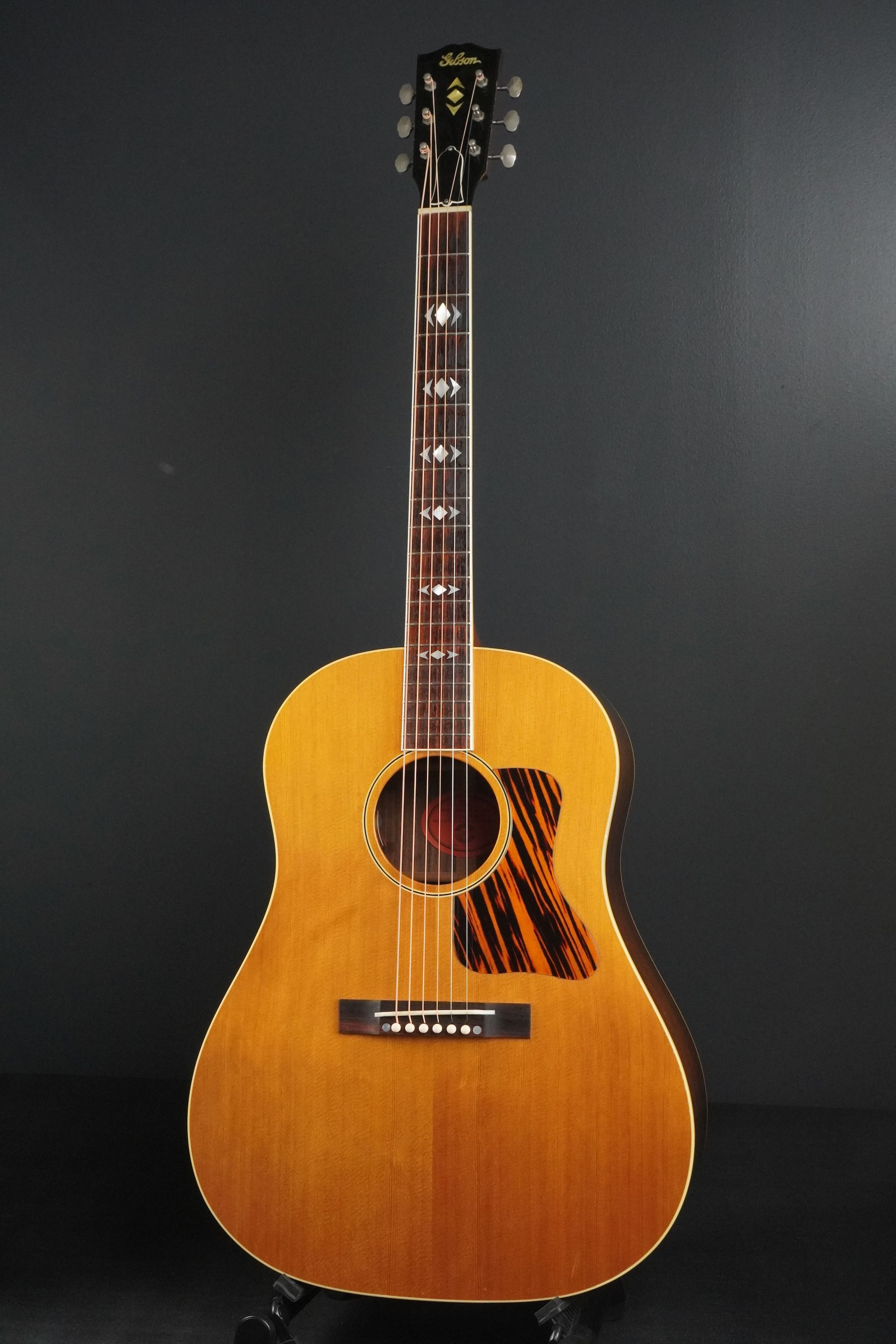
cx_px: 448
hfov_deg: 25.8
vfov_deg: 37.9
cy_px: 672
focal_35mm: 52
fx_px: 1960
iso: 2500
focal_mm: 35
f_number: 11
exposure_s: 1/60
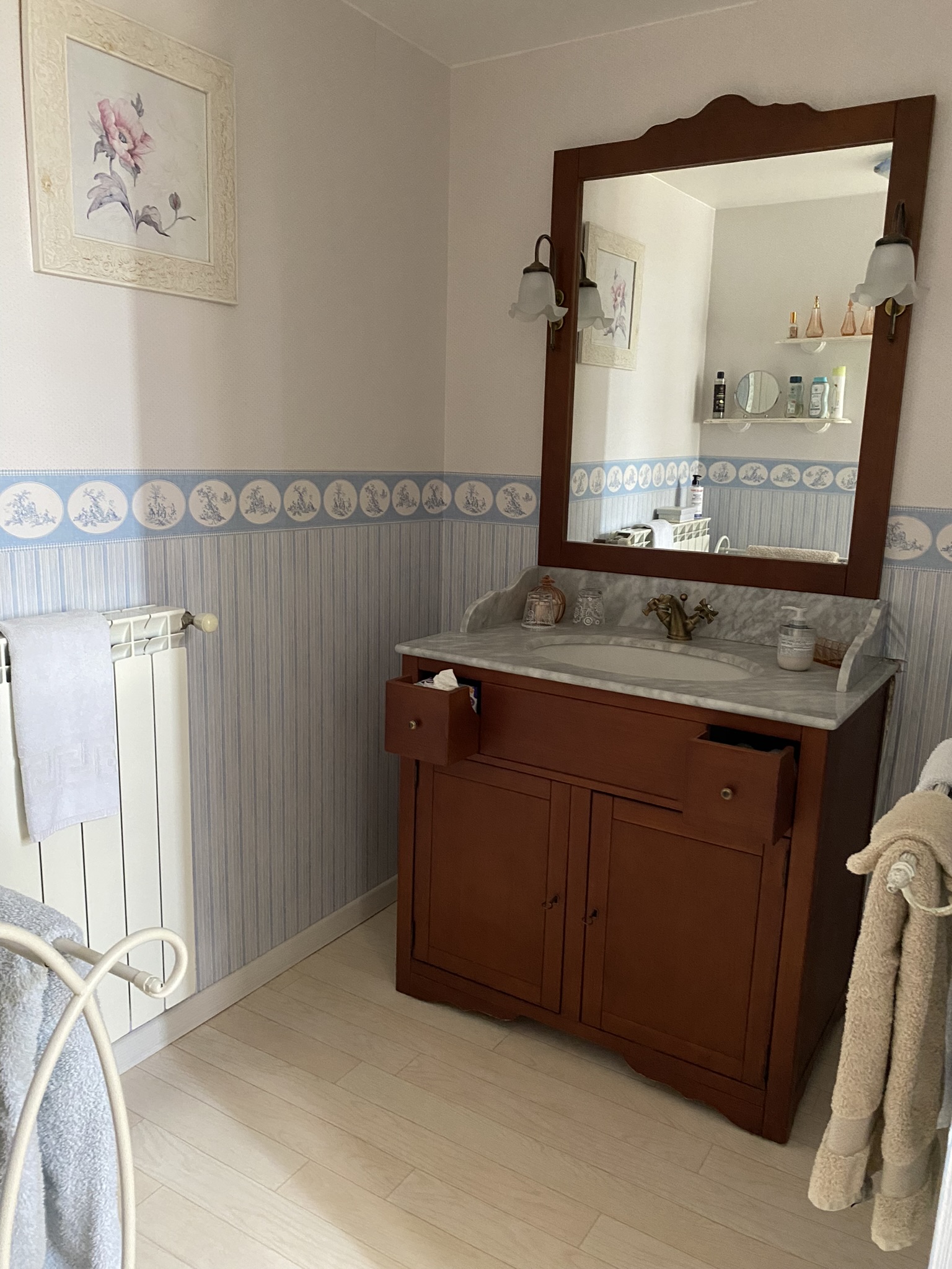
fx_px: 953
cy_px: 634
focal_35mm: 26
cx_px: 476
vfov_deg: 67.3
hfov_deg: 53.1
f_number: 1.8
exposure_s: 1/43
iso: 500
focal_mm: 4.25
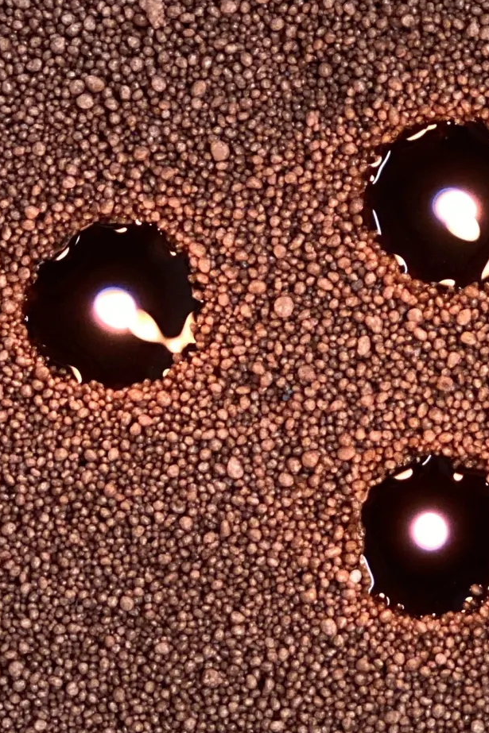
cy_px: 518
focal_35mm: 150
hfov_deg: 8.9
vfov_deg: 13.7
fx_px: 3057
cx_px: 730
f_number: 2
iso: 100
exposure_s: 1/100
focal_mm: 6
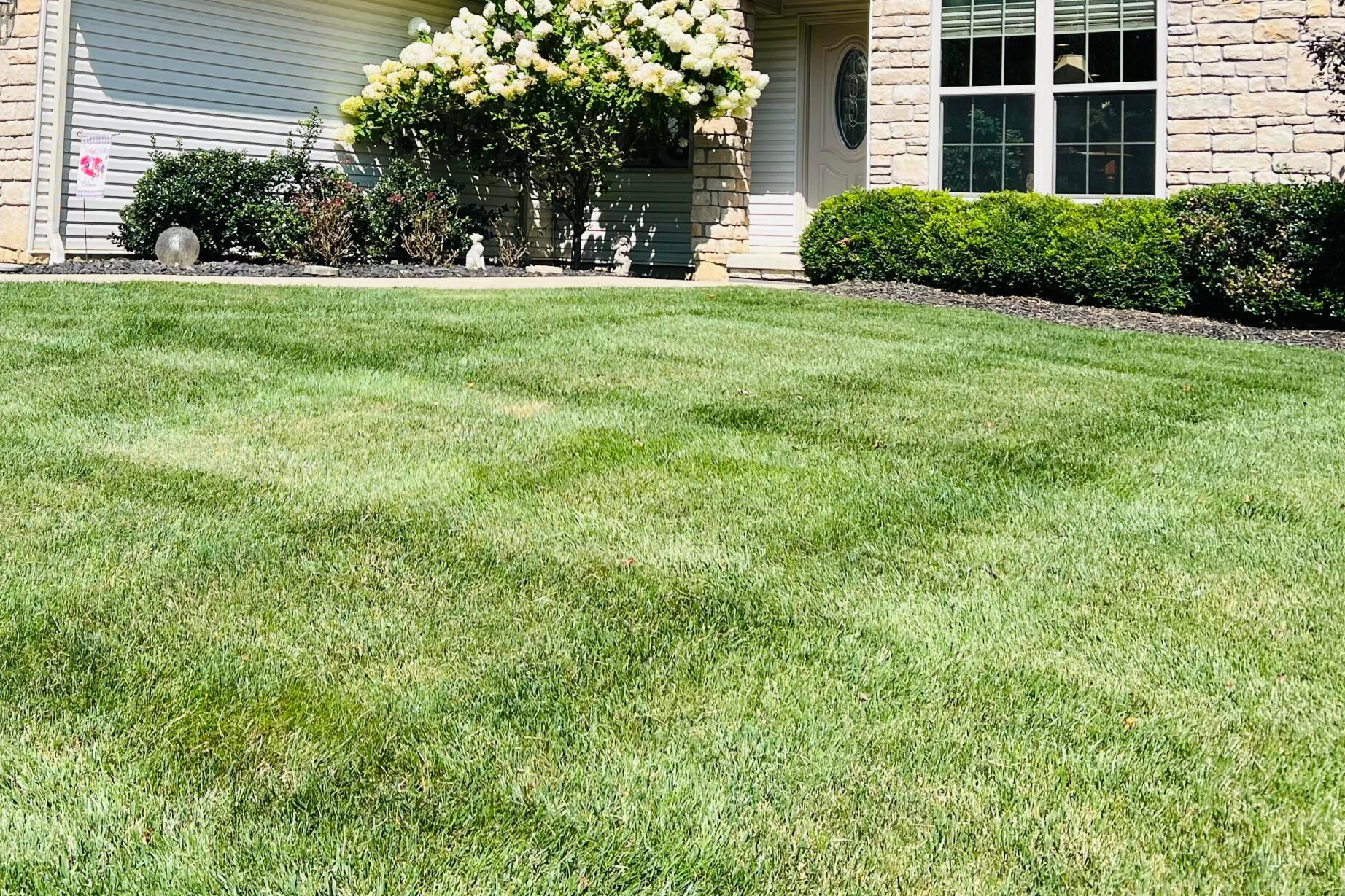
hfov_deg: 44.1
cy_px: 135
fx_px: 1644
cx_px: 492
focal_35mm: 44
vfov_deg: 29.6
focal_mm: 5.7
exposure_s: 1/3356
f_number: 1.5
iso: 50
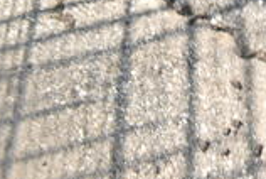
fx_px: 770
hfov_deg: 16.7
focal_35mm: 104
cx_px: 460
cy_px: -154
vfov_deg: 12.1
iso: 200
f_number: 6.3
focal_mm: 18
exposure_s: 1/200
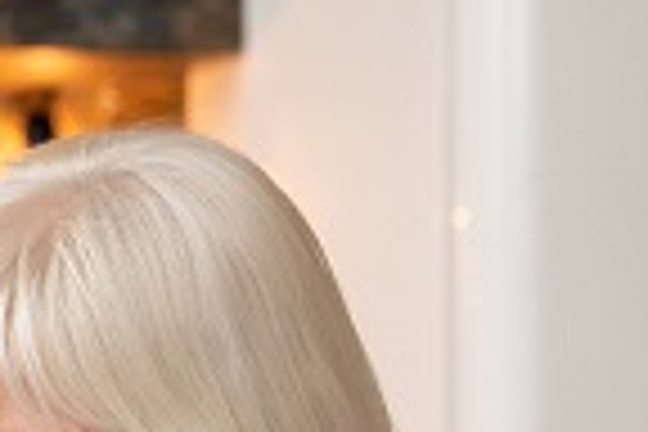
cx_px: -670
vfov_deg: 5.3
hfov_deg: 7.7
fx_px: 4590
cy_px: 830
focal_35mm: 255
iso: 1250
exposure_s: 1/320
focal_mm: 46
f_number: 3.5
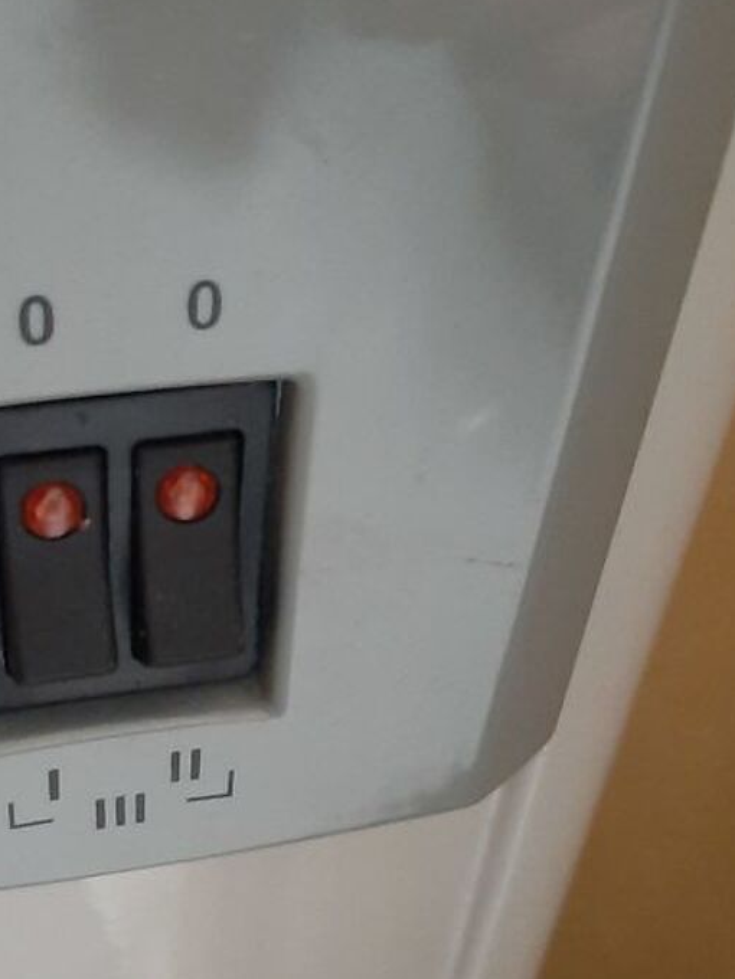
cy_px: 597
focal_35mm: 51
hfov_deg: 28.0
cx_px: 160
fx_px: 1444
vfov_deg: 37.3
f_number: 1.7
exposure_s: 1/20
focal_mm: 3.93
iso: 1000
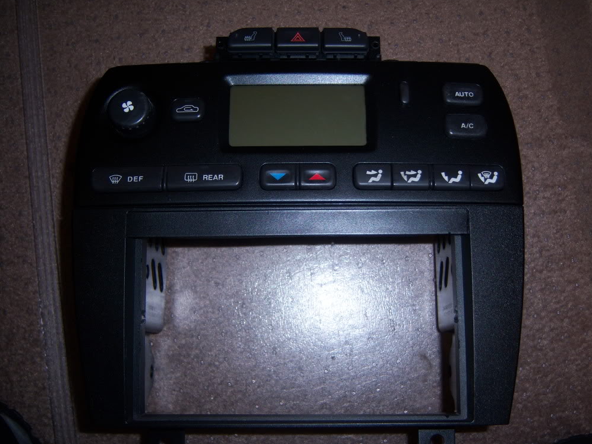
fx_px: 633
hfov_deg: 50.1
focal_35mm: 37
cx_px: 304
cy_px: 224
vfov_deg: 38.7
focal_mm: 7.5
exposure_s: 1/60
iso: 80
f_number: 2.8
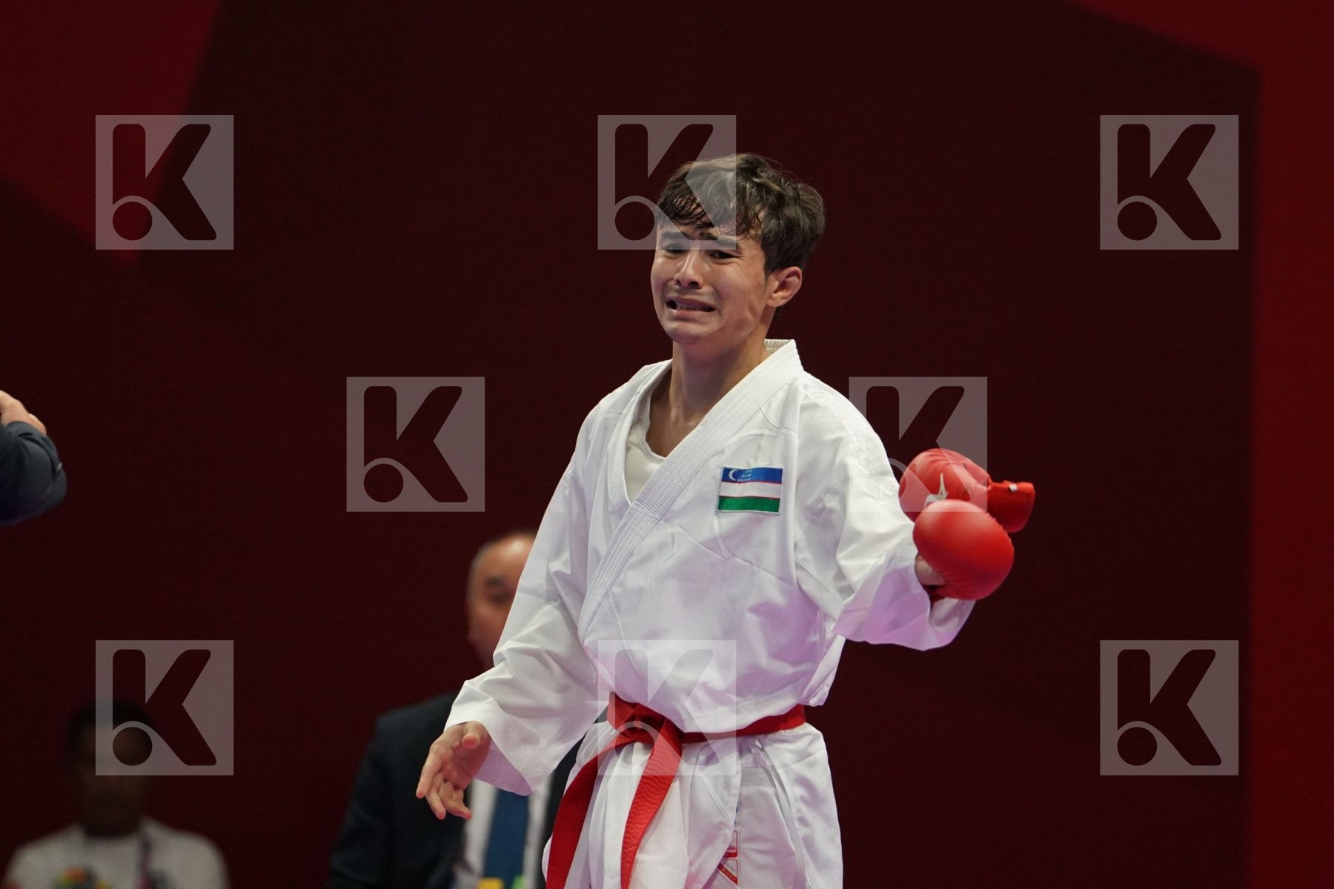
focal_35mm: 420
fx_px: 15562
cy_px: 444
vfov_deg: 3.3
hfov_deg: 4.9
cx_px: 667
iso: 3200
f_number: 4
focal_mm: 280
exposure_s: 1/1000
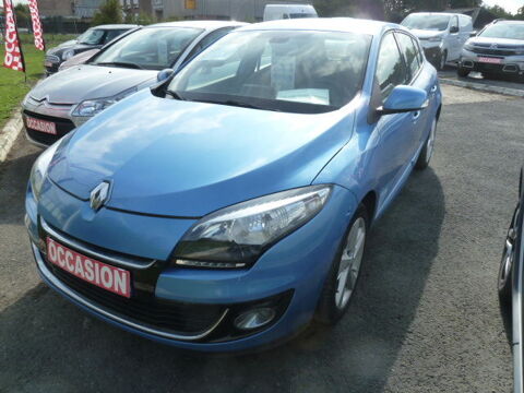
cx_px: 262
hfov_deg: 69.4
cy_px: 196
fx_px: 378
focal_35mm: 25
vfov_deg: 54.9
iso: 125
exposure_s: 1/320
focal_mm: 4.1
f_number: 4
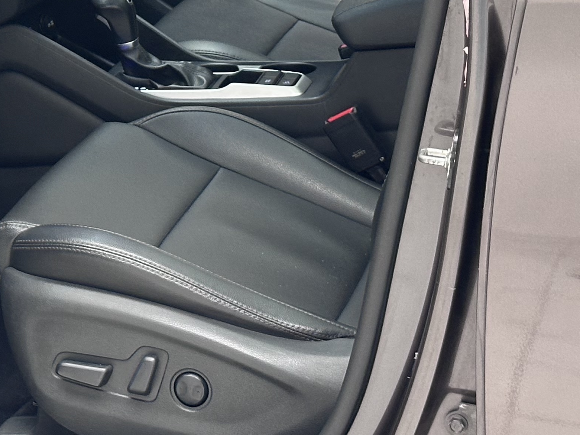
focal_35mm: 124
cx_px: -31
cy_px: -13
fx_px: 2078
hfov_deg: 15.5
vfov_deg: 11.8
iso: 160
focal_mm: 6.86
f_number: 1.78
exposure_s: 1/50
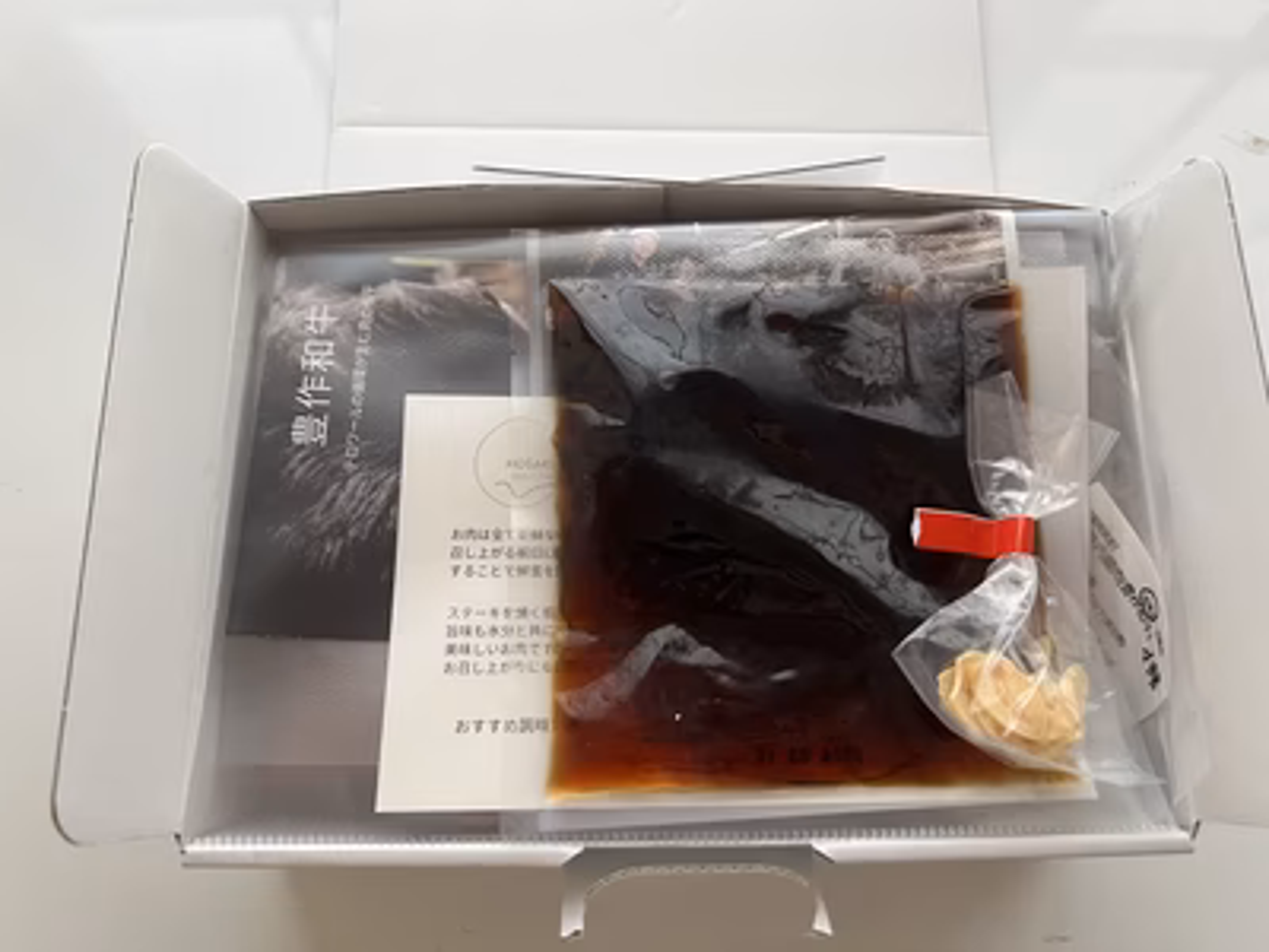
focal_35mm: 26
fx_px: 953
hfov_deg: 67.3
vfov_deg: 53.1
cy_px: 476
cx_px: 634
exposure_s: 1/62
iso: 125
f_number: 1.5
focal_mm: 5.7
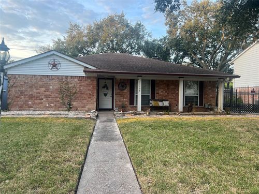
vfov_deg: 53.1
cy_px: 97
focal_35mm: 26
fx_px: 195
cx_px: 130
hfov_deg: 67.3
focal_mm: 5.7
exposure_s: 1/128
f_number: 1.5
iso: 64
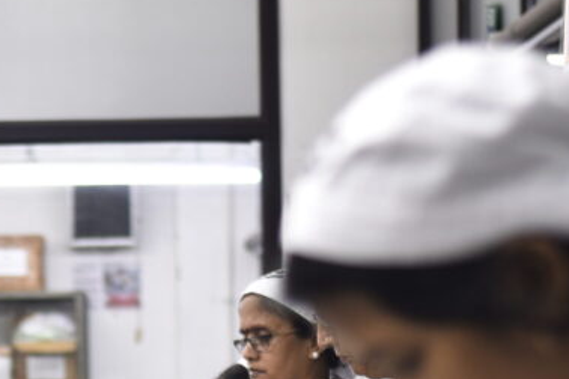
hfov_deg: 8.0
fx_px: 4014
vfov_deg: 5.3
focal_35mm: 254
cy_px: 620
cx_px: -260
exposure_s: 1/40
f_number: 2.2
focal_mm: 50
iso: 125
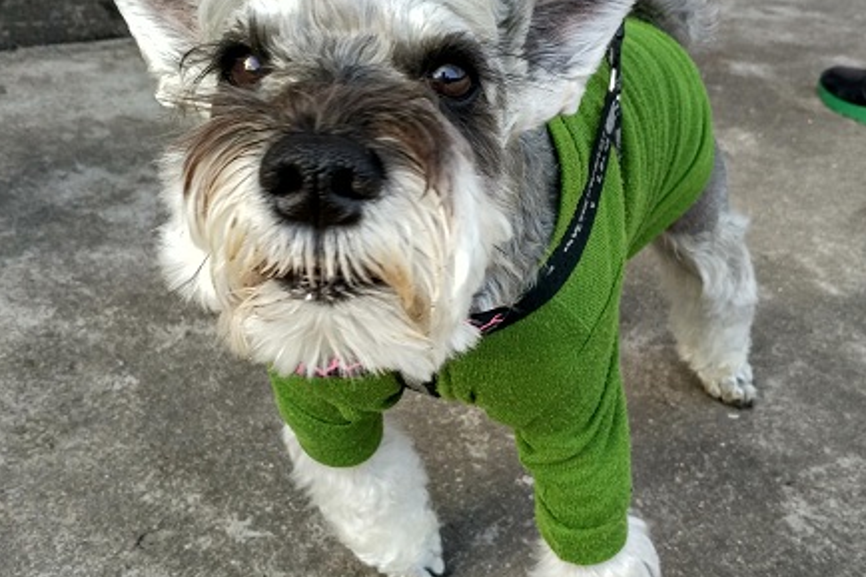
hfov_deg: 42.7
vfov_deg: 29.2
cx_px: 455
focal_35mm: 46
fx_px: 1106
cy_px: 266
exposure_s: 1/282
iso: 100
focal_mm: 4.12
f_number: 2
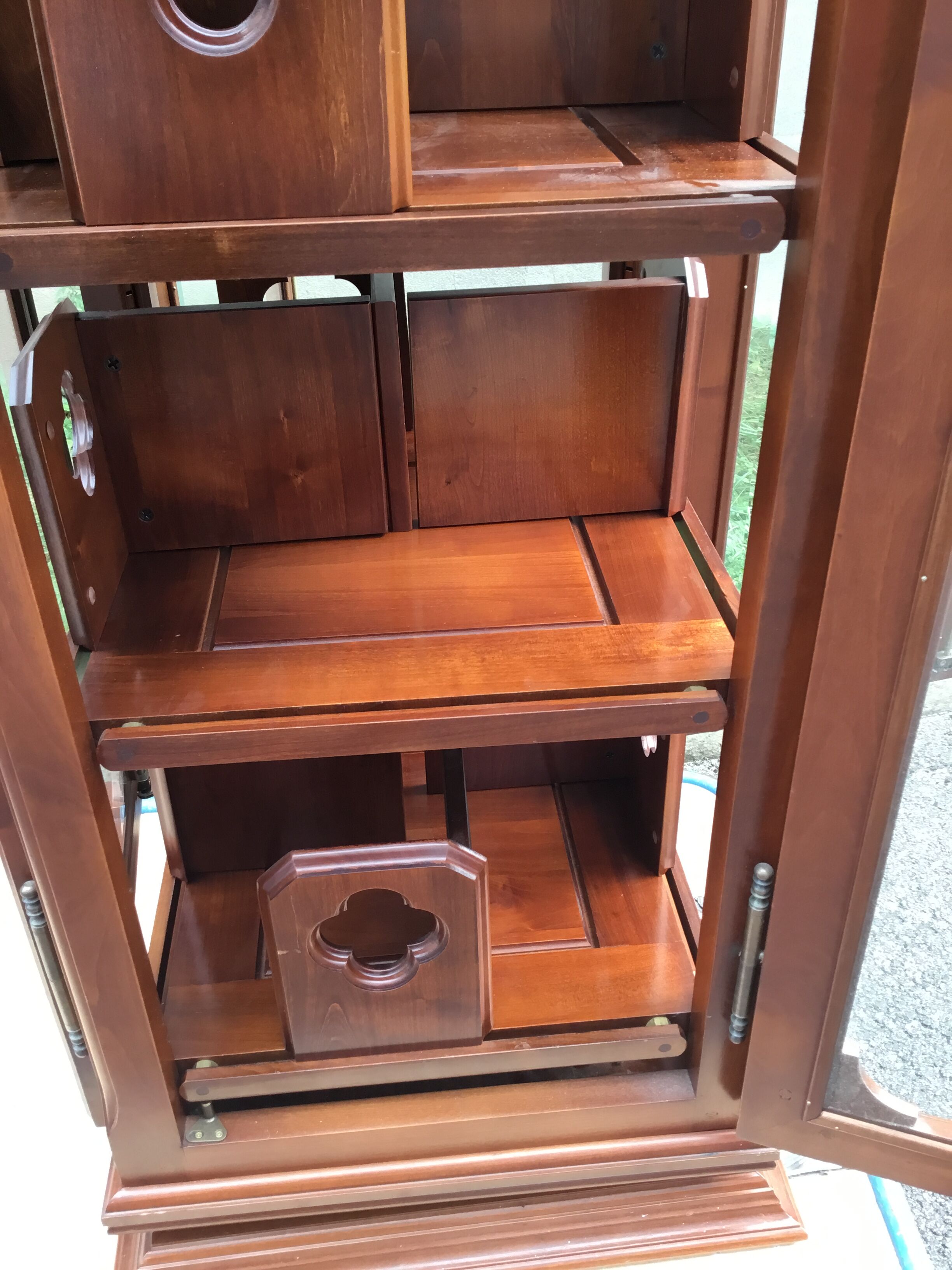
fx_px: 1137
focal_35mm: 31
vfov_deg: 58.4
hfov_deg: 45.4
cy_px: 635
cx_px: 476
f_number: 2.4
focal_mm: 3.3
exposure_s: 1/33
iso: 25
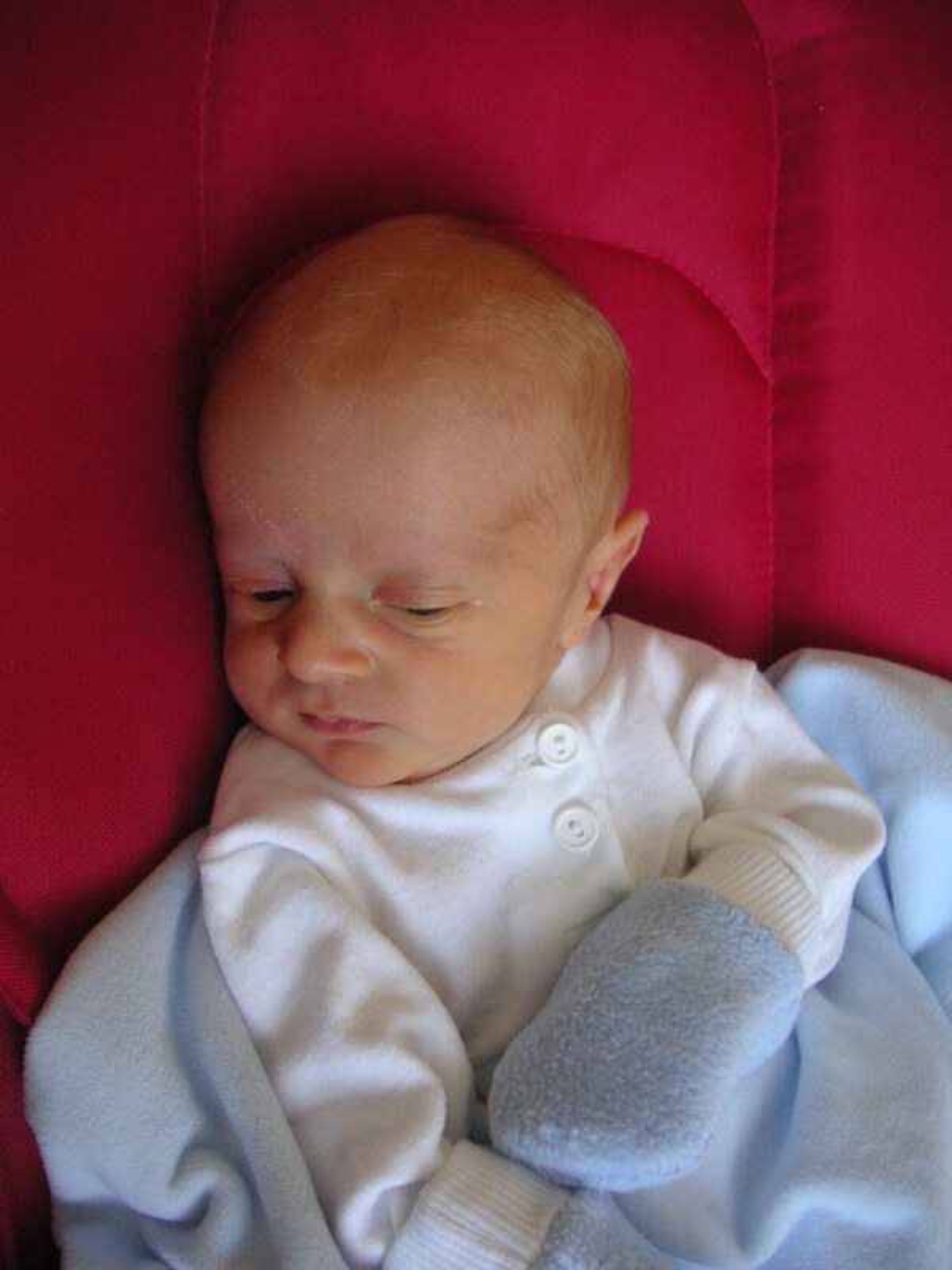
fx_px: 1357
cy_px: 635
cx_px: 476
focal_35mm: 37
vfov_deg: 50.1
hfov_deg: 38.7
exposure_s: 1/30
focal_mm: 6.1
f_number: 2.8
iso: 100
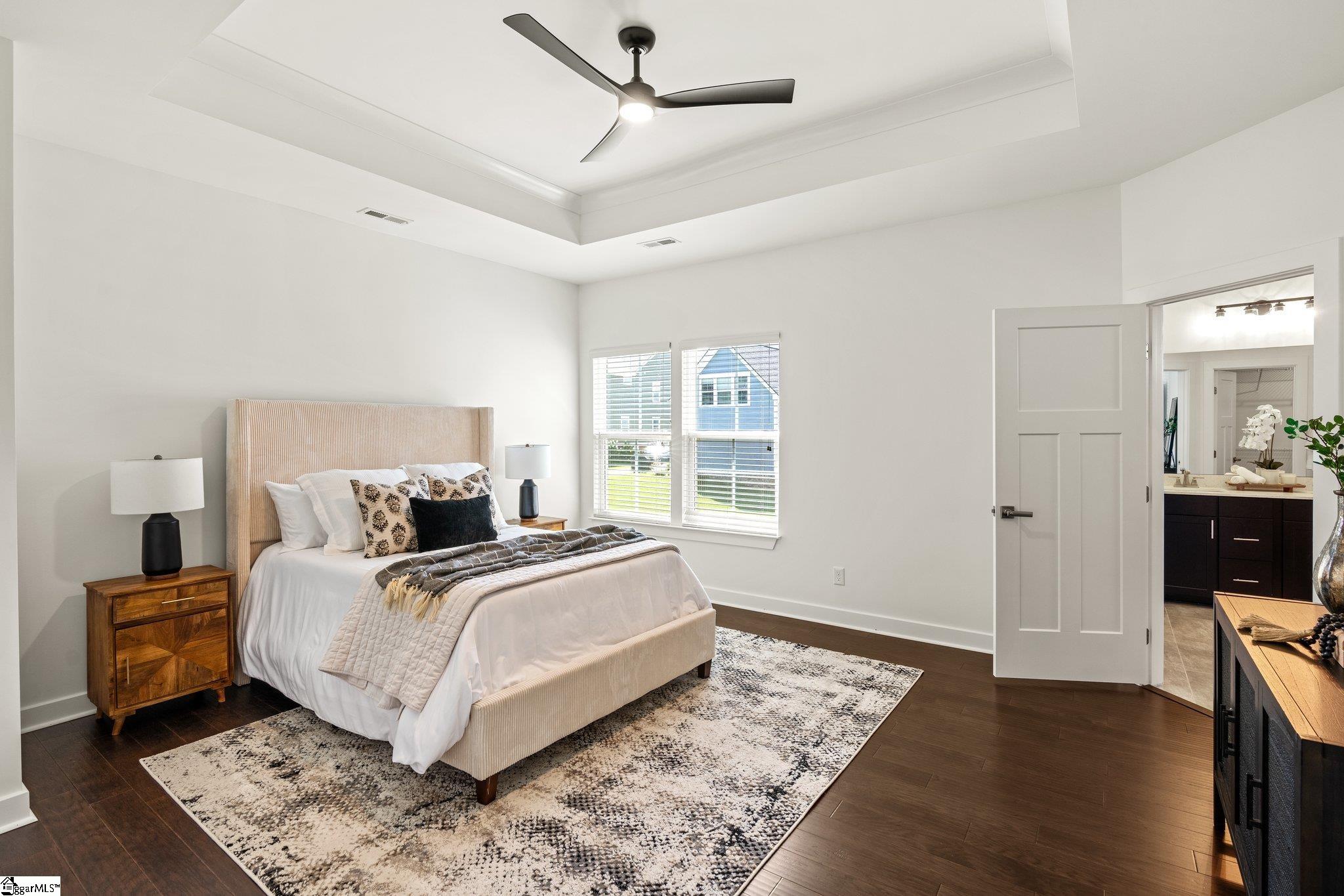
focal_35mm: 16
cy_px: 448
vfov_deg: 73.7
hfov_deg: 96.7
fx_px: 597
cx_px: 672
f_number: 8
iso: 250
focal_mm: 16
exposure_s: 1/3
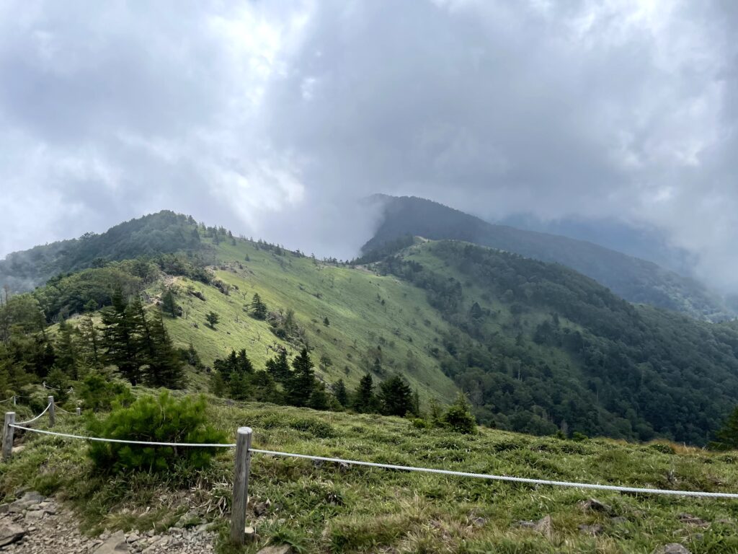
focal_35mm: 26
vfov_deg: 53.1
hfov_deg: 67.3
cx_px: 369
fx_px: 554
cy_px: 277
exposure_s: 1/6897
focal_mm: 4.2
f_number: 1.6
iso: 32
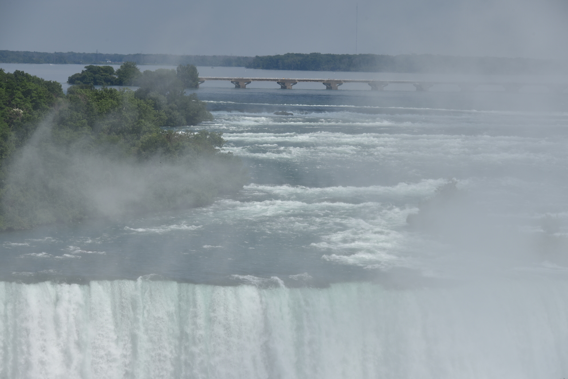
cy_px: 190
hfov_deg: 12.8
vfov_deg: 8.6
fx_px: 2525
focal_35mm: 160
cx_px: 284
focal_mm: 160
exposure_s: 1/320
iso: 100
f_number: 11
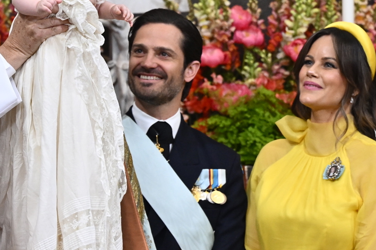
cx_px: 131
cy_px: 82
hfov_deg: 7.7
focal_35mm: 267
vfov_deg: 5.1
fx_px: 2788
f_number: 2.8
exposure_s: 1/250
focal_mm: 93
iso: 1100
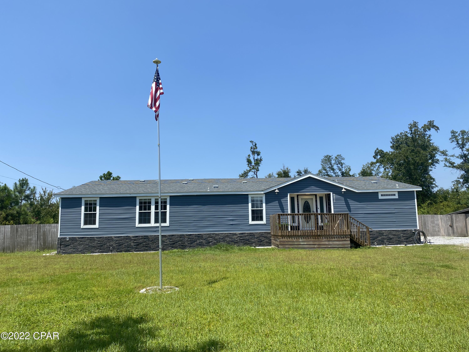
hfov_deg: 67.3
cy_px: 176
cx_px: 234
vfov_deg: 53.1
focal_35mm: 26
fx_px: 352
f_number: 1.8
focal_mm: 4.25
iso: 32
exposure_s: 1/2967
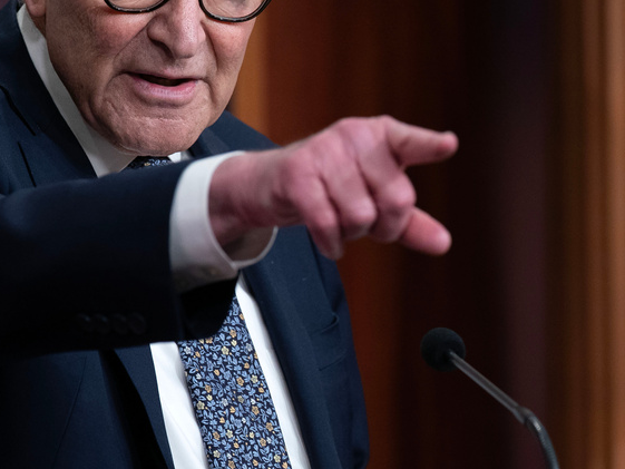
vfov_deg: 6.7
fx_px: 4027
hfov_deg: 8.9
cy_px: 93
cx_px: 170
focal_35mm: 223
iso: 1600
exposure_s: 1/320
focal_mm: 127
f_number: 3.5
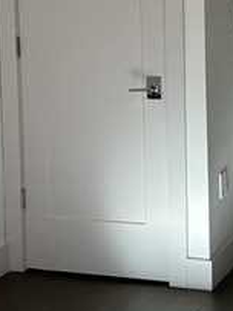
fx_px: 818
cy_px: 37
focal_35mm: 91
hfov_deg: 15.5
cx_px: 300
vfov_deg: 21.1
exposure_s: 1/120
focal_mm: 6.86
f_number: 1.78
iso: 125
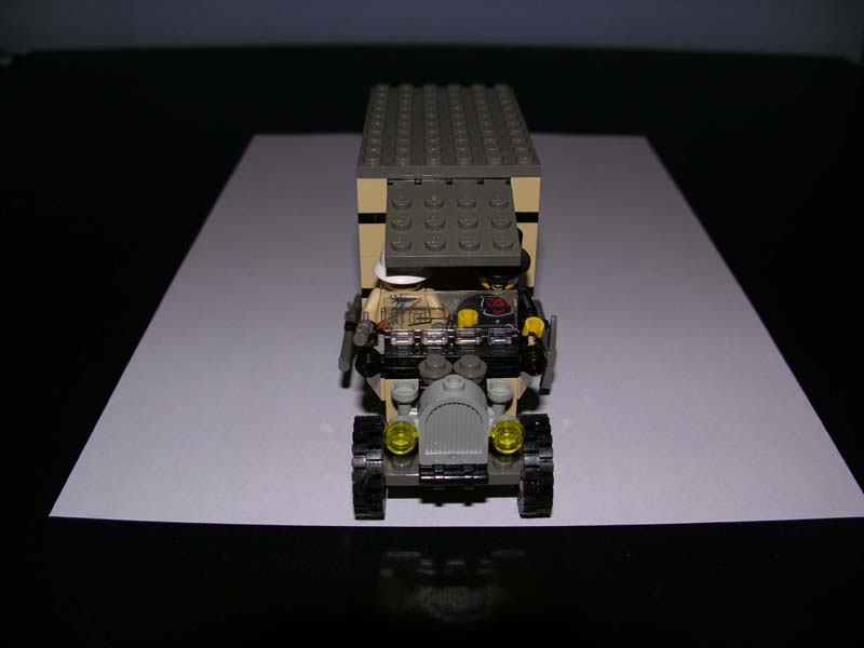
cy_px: 324
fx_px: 874
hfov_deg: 52.6
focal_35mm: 35
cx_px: 432
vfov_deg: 40.7
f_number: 2.8
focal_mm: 8.9
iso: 50
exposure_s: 1/60.1
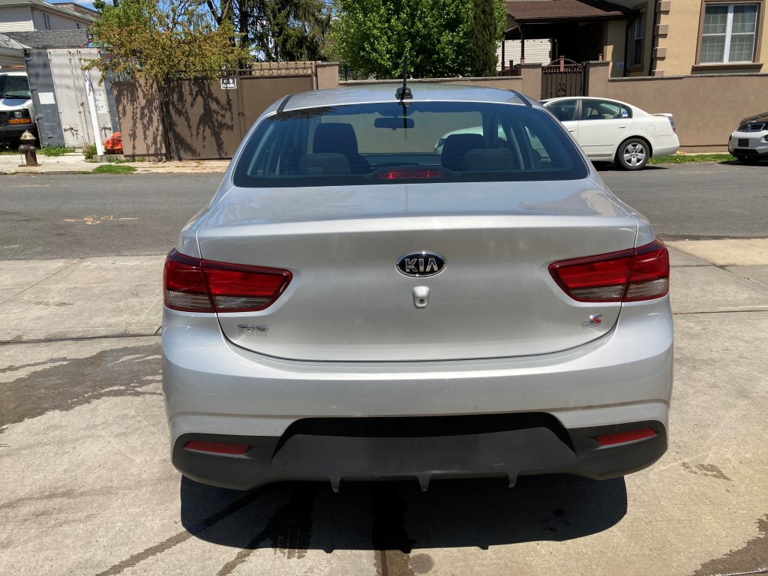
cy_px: 288
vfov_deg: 49.7
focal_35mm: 28
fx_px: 621
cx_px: 384
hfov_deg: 63.4
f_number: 1.8
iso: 20
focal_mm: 3.99
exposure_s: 1/2404
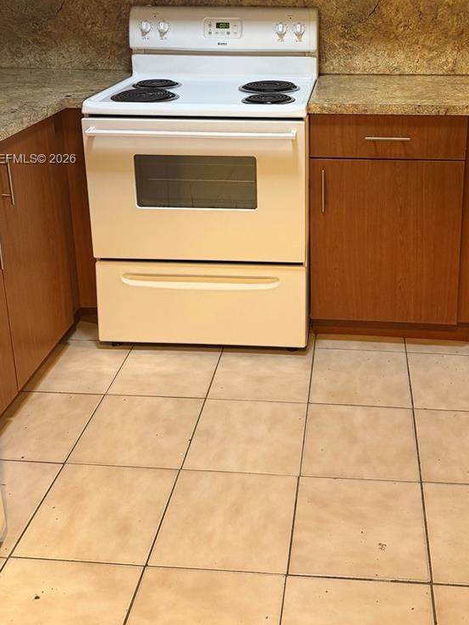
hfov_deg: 36.6
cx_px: 301
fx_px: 704
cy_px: 160
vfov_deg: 46.2
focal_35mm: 39
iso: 320
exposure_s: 1/60
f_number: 1.78
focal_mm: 6.76
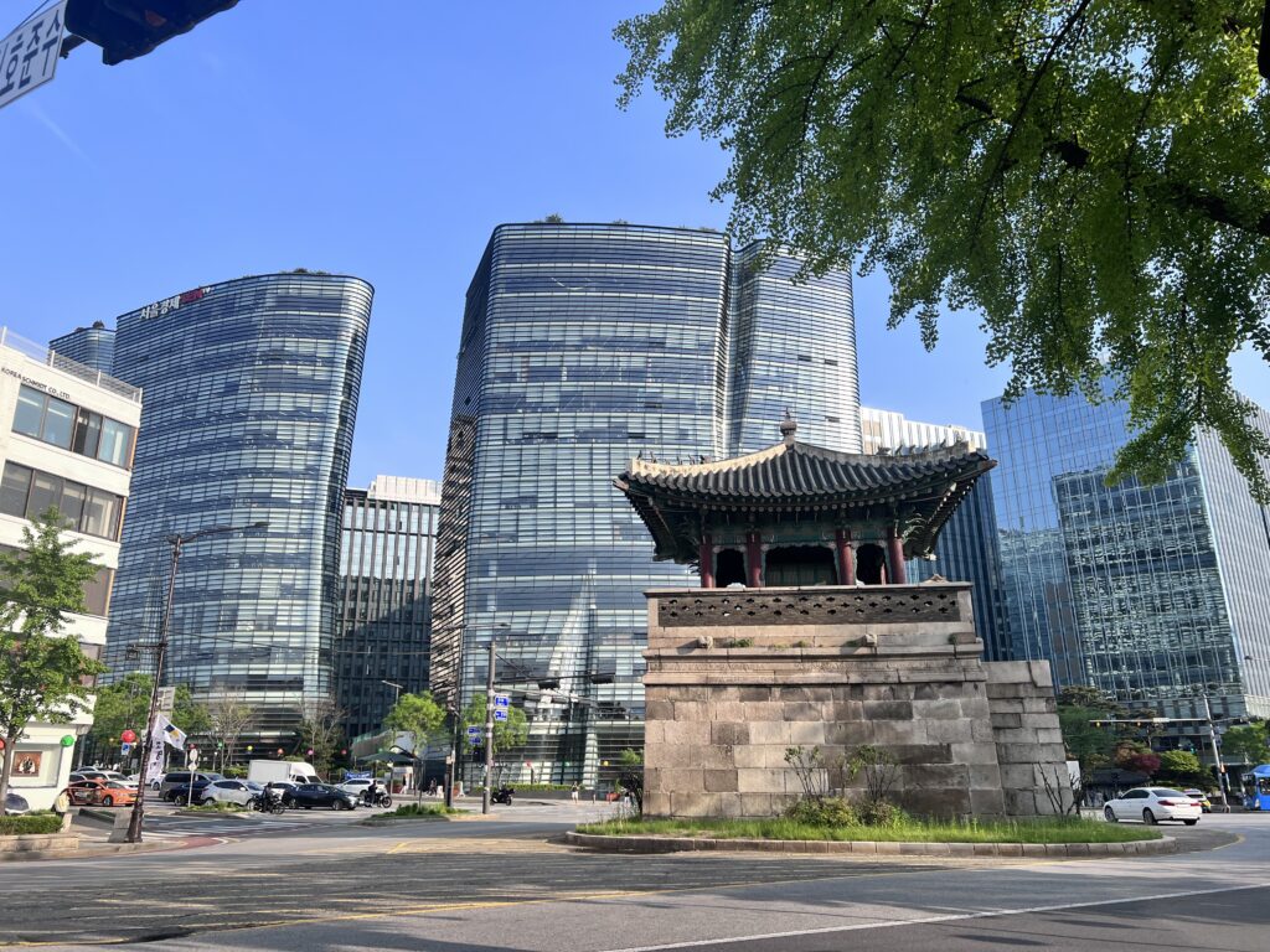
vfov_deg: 53.1
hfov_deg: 67.3
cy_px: 476
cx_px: 635
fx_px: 954
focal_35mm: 26
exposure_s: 1/1972
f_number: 1.5
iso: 50
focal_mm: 5.7
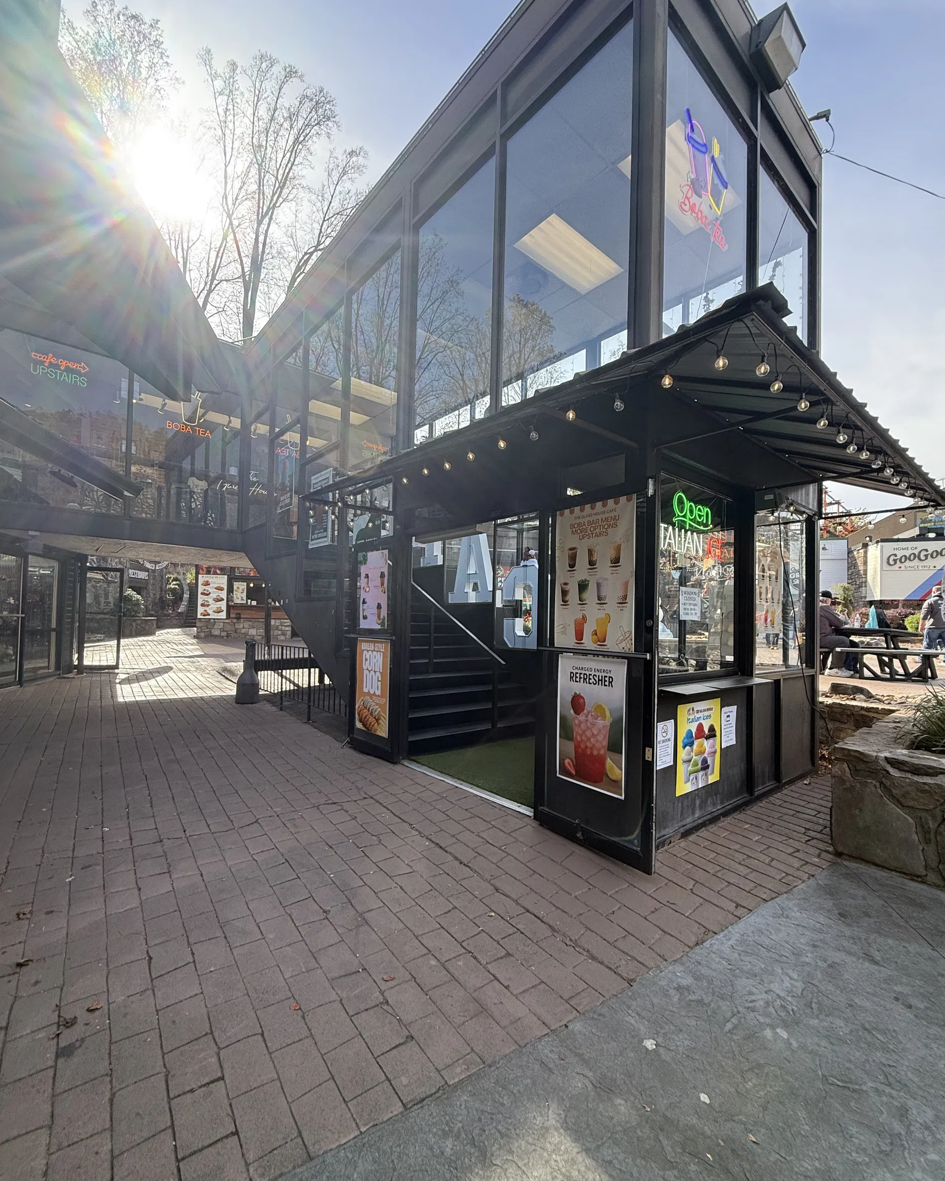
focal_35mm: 15
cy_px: 616
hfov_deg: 84.0
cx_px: 471
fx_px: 524
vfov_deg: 96.7
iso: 64
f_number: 2.2
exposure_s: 1/455
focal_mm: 2.22
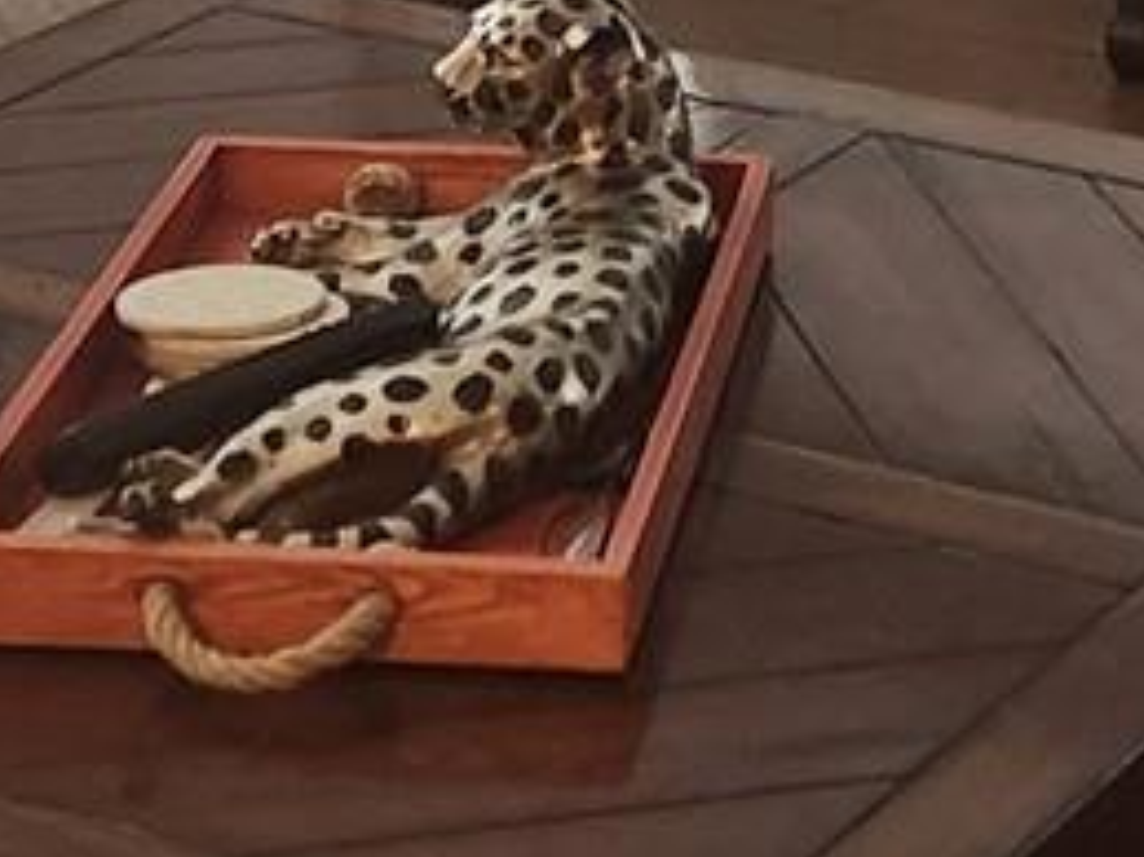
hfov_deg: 13.9
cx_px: 835
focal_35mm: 142
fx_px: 4691
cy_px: -437
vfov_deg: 10.1
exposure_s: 1/120
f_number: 1.8
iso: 400
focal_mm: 5.4
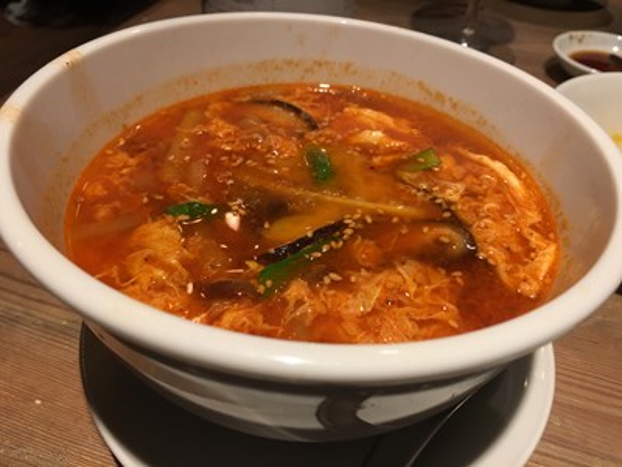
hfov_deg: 61.7
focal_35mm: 29
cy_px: 234
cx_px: 311
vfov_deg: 48.2
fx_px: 521
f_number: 2.2
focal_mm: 4.15
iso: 32
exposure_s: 1/15
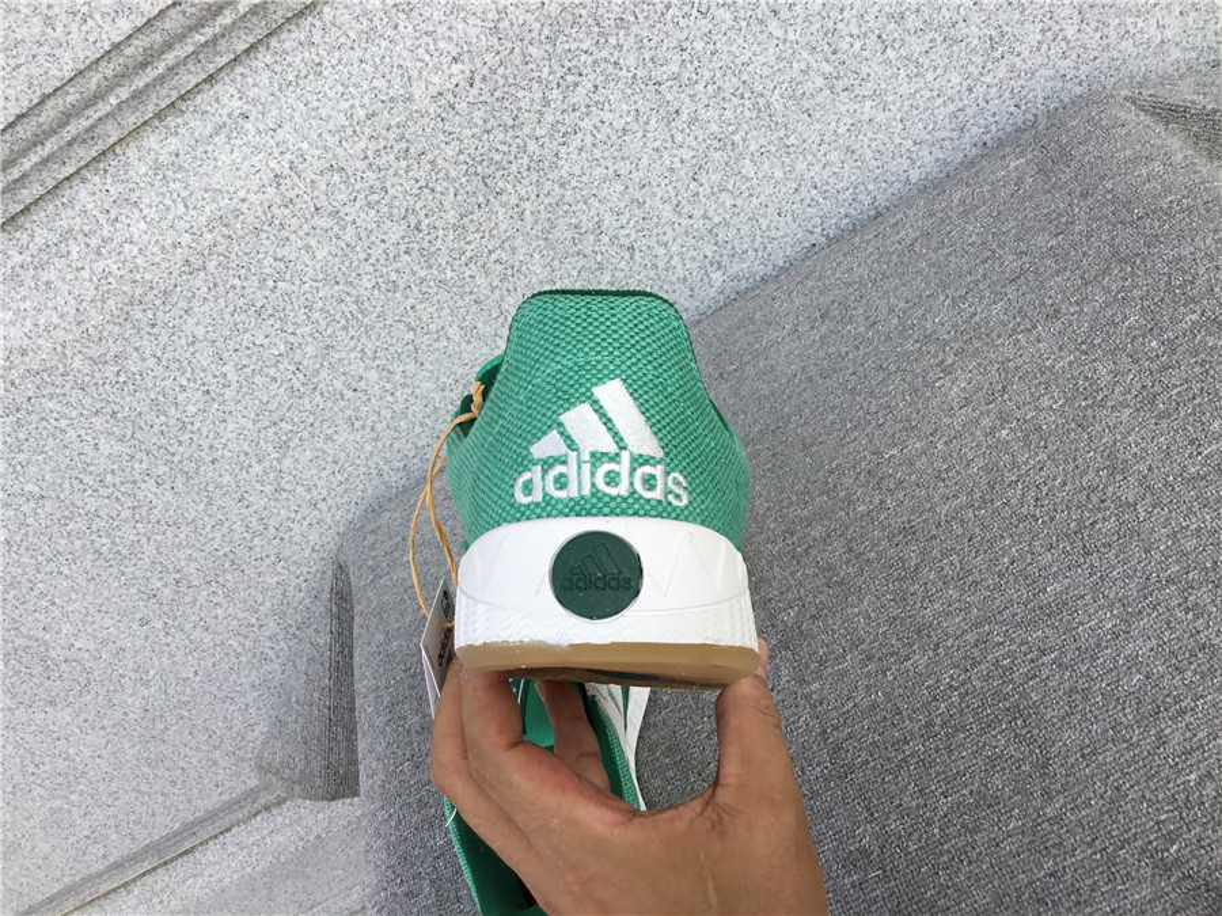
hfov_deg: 58.4
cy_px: 458
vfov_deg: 45.4
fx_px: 1094
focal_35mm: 31
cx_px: 611
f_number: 2.4
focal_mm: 3.3
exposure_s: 1/284
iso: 25
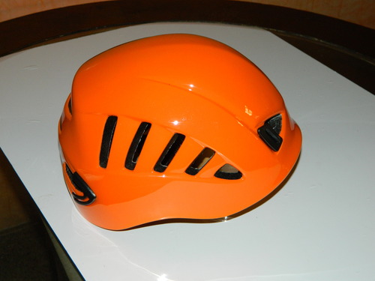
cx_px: 188
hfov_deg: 33.8
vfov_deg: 25.7
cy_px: 140
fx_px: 617
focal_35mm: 57
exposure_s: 1/50
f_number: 3.8
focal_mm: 10.2
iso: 200
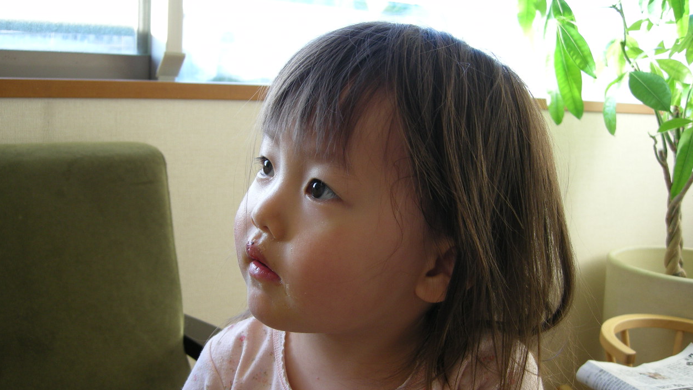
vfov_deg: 29.6
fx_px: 735
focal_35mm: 40
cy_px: 229
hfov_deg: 50.5
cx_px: 342
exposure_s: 1/63.5
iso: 94
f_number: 2.7
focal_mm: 7.5
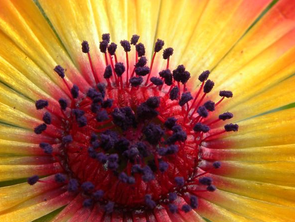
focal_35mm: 126
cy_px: 161
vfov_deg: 11.7
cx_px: 127
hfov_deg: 15.6
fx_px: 1074
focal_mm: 10.3
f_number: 4
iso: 64
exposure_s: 1/188
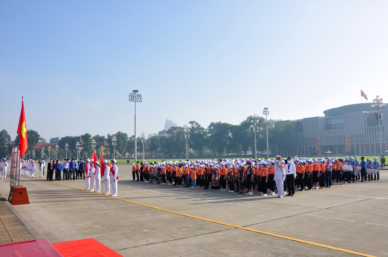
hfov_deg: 67.4
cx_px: 194
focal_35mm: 27
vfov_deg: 47.8
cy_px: 128
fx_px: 291
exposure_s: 1/125
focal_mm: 18
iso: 200
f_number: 13
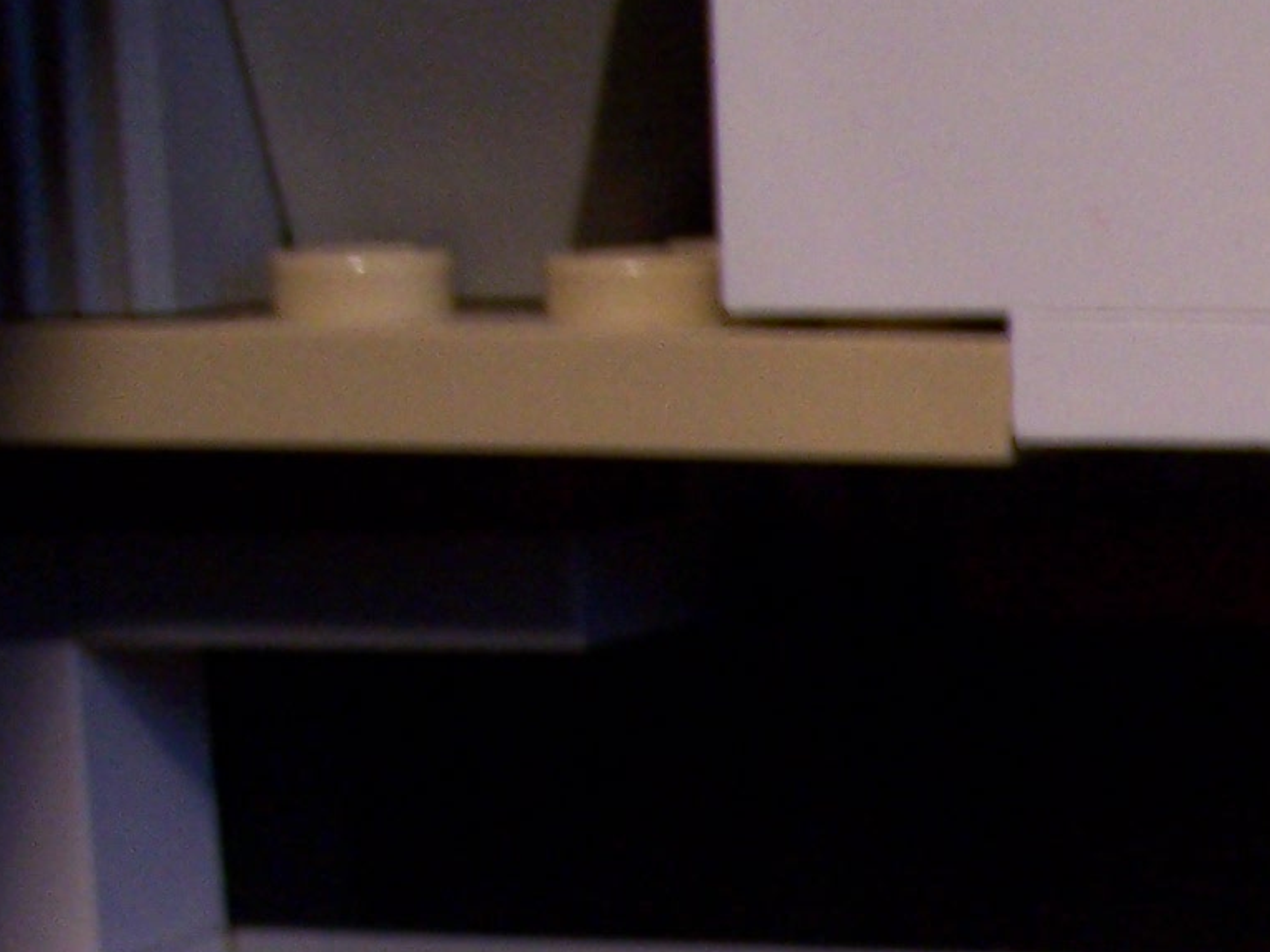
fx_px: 5172
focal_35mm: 141
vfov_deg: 10.2
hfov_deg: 13.2
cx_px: 1911
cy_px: 1427
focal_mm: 7
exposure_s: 1/8
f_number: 3
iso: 160
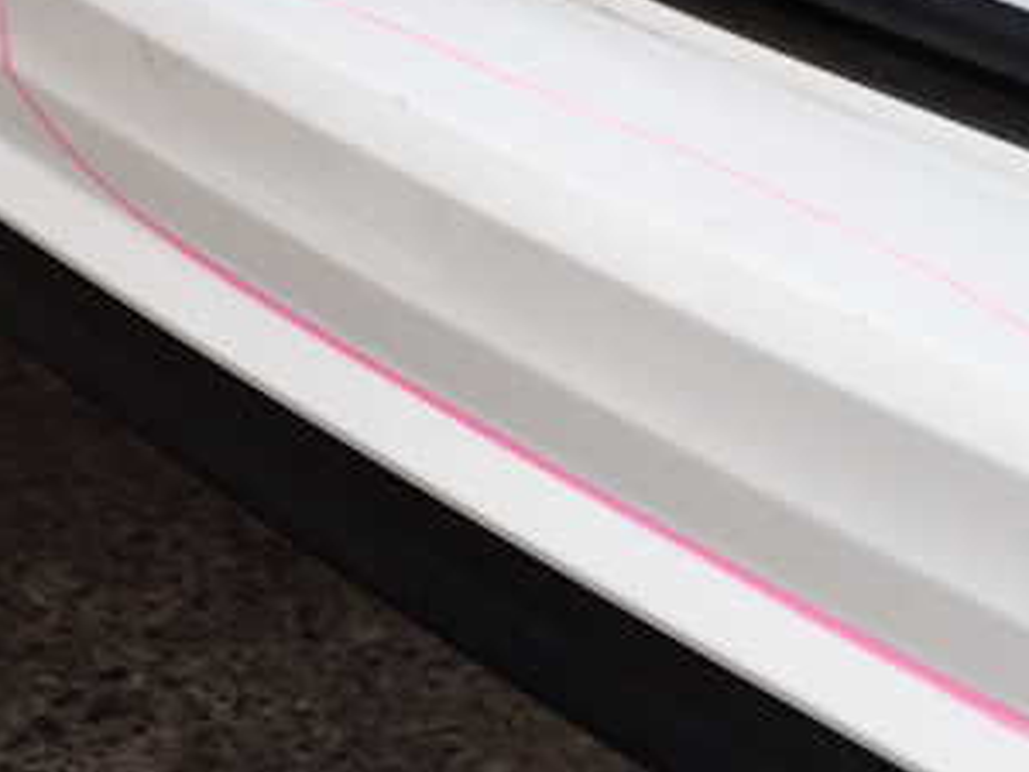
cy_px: 367
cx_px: 497
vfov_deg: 29.1
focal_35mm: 50
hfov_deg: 38.2
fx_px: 1486
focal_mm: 4.5
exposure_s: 1/30
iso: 500
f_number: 2
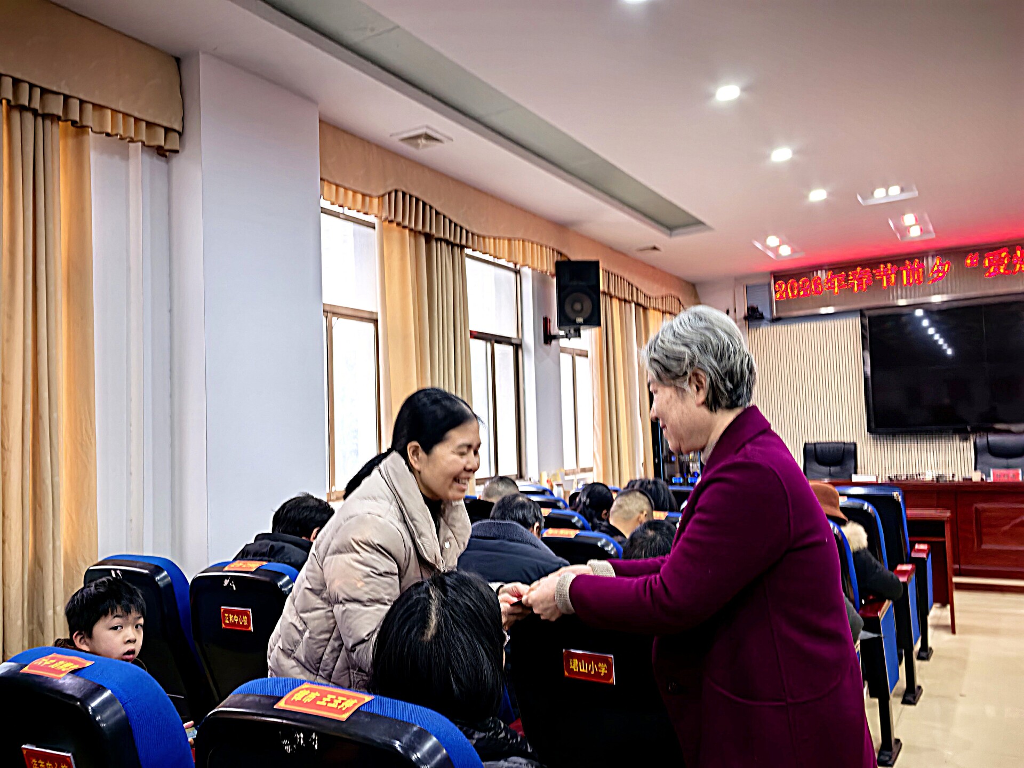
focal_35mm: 27
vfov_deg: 51.4
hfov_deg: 65.3
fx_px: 799
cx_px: 512
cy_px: 384
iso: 125
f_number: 2
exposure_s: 1/100
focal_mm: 5.8
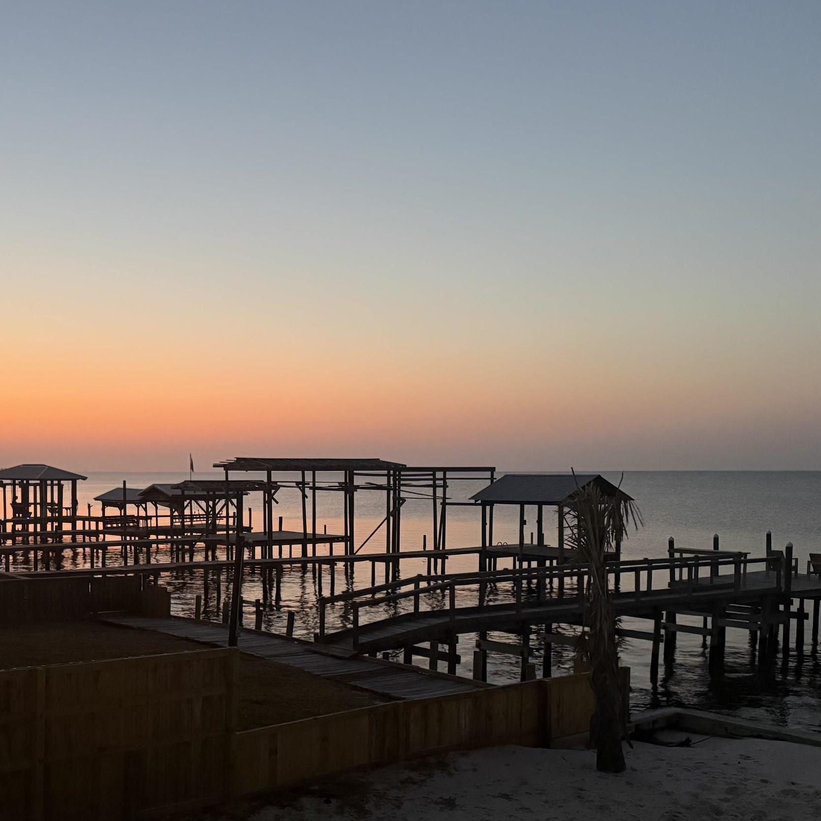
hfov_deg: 42.1
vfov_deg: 42.2
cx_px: 256
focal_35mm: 39
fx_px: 1046
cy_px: 551
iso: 800
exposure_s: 1/40
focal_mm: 6.76
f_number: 1.78
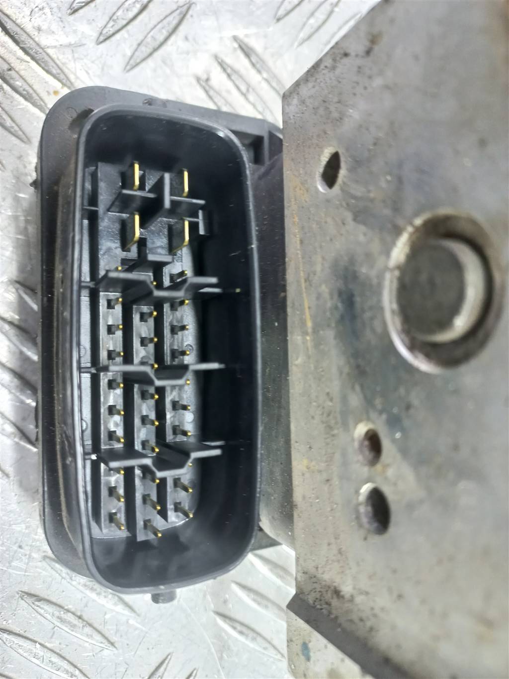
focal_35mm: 25
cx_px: 254
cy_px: 340
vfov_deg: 69.4
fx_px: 490
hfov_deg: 54.9
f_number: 1.8
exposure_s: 1/33
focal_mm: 4.6
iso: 320
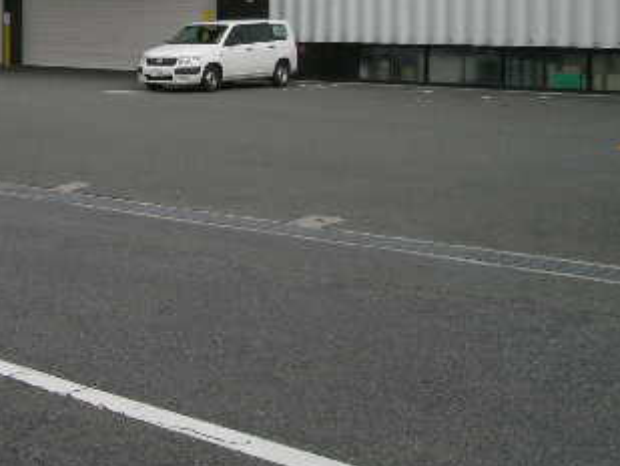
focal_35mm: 58
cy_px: 10
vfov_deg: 24.2
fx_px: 1039
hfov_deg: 31.0
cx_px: 16
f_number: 6.3
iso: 50
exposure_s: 1/200
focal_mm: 5.8
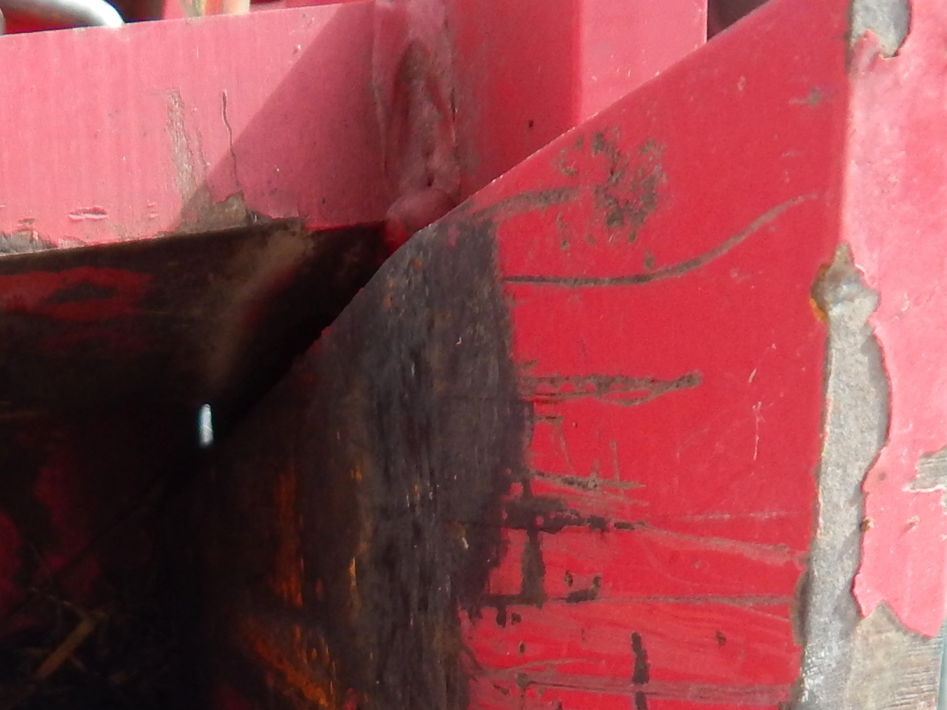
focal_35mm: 62
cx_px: -17
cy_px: 913
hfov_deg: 29.0
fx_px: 1696
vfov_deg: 21.5
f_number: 3
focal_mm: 4
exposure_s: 1/400
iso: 125
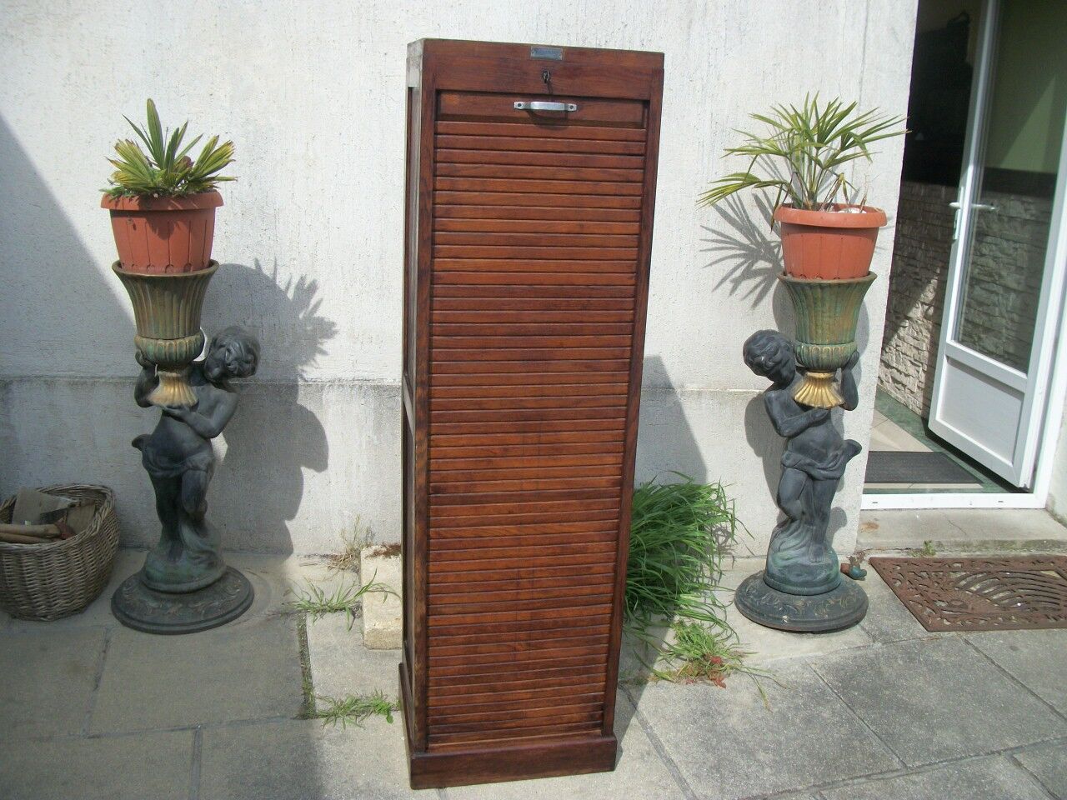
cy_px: 400
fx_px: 986
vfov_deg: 44.2
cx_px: 534
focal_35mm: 32
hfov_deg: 56.8
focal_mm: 5.7
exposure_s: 1/160
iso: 80
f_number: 8.8
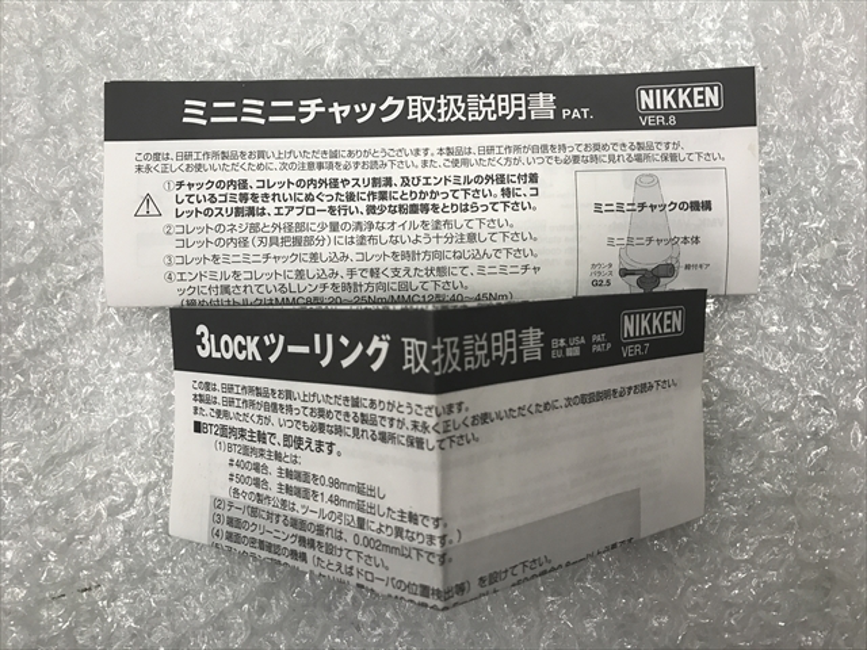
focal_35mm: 28
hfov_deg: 63.4
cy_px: 325
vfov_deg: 49.7
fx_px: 701
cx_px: 434
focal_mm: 3.99
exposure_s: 1/30
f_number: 1.8
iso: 40
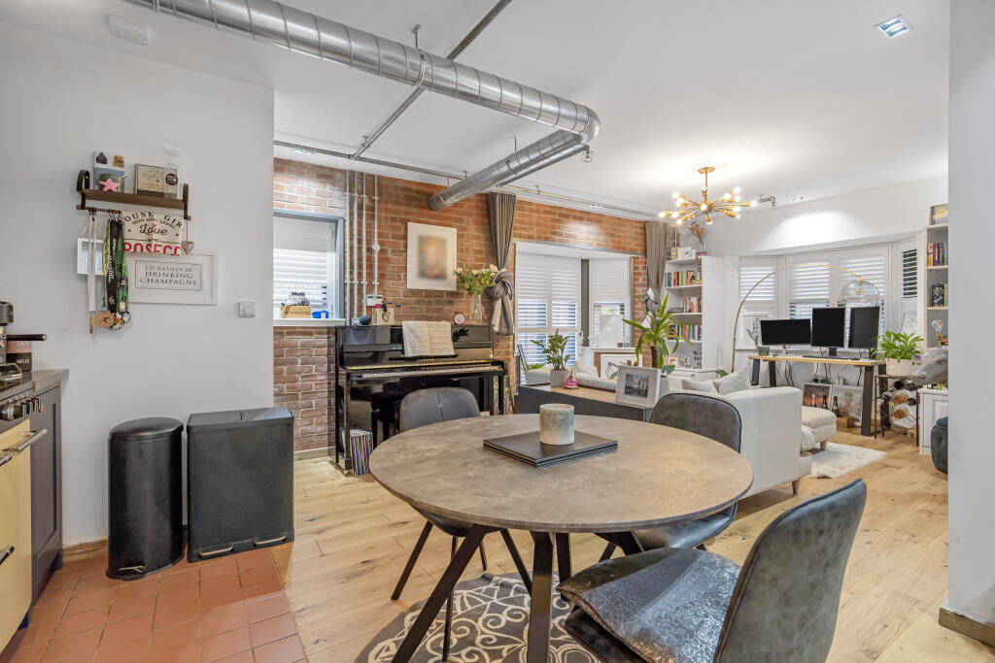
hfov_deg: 96.7
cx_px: 498
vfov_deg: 73.8
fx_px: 442
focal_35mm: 16
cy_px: 332
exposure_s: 1/15
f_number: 5.6
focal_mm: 16
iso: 100
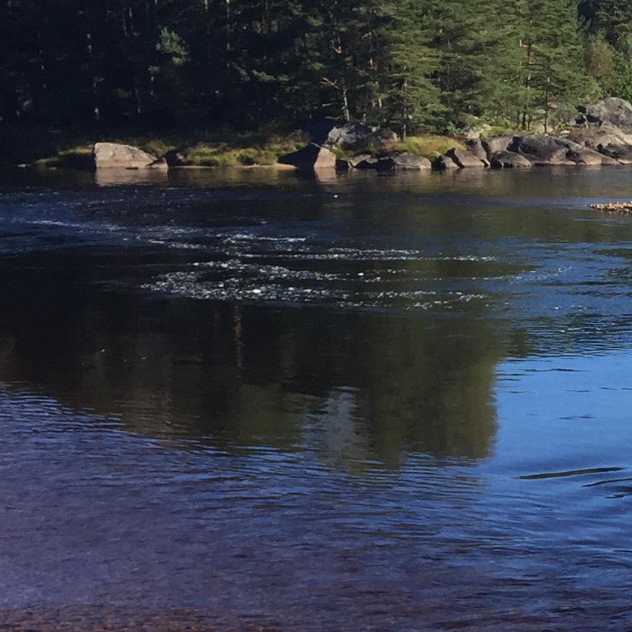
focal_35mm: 100
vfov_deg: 17.4
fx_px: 2066
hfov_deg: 14.7
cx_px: 1222
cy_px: 276
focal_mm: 4.15
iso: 32
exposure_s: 1/898
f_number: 2.2
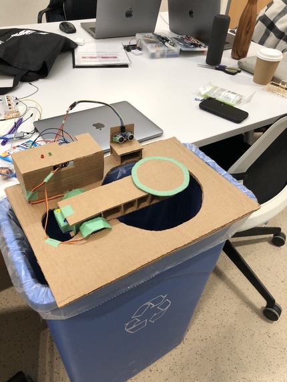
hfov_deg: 49.8
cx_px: 144
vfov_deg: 63.4
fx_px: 309
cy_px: 191
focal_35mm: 28
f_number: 1.8
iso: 40
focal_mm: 4
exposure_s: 1/30
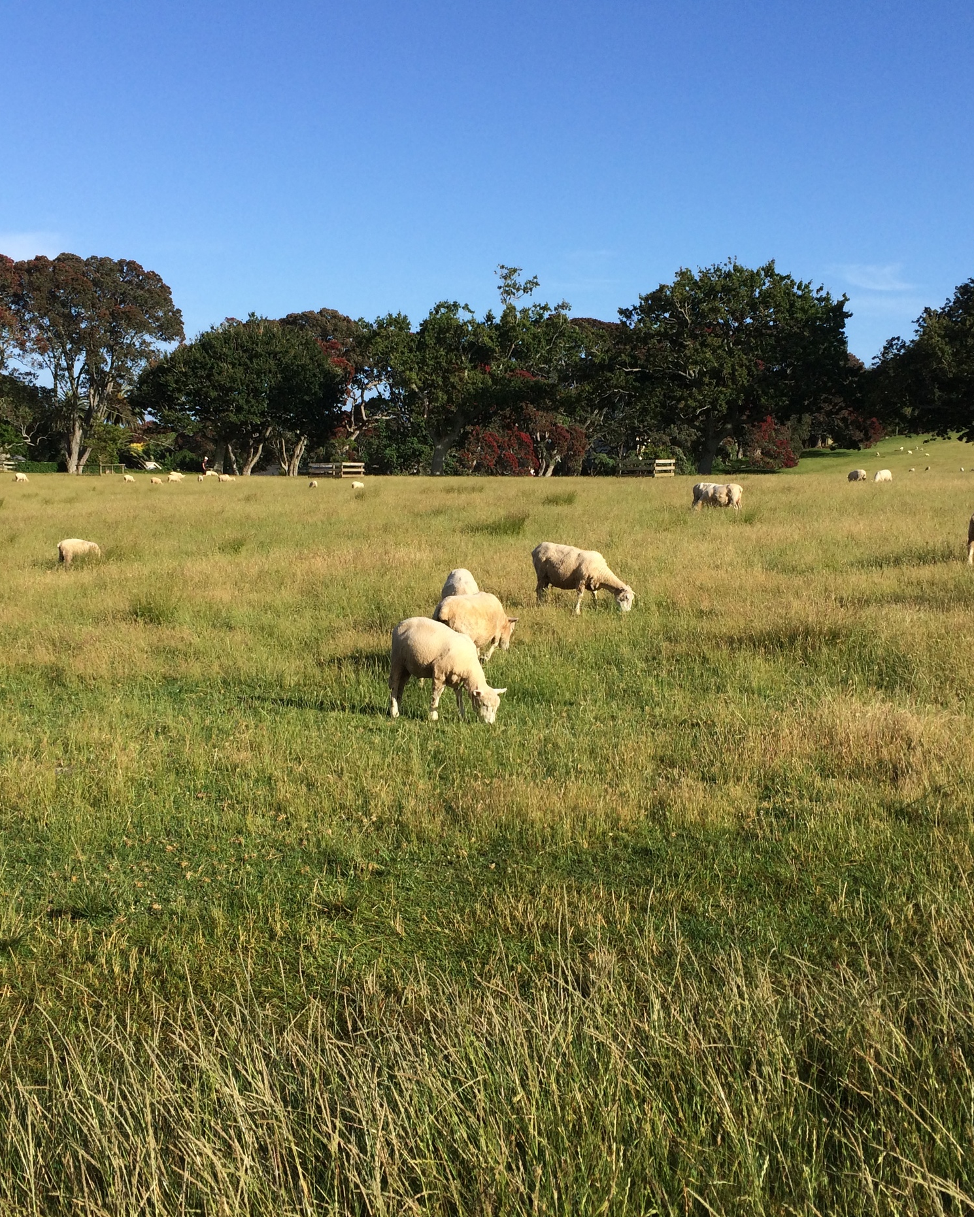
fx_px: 1369
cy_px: 611
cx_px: 481
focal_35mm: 38
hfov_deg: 39.2
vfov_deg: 47.9
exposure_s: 1/2160
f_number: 2.2
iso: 32
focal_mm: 4.15
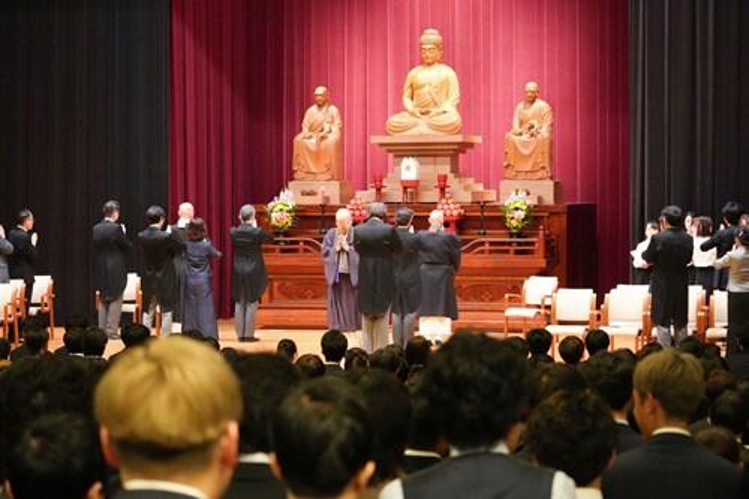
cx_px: 374
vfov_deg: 13.0
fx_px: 2184
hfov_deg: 19.5
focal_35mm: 105
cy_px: 250
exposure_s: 1/100
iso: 6400
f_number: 4.5
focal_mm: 70
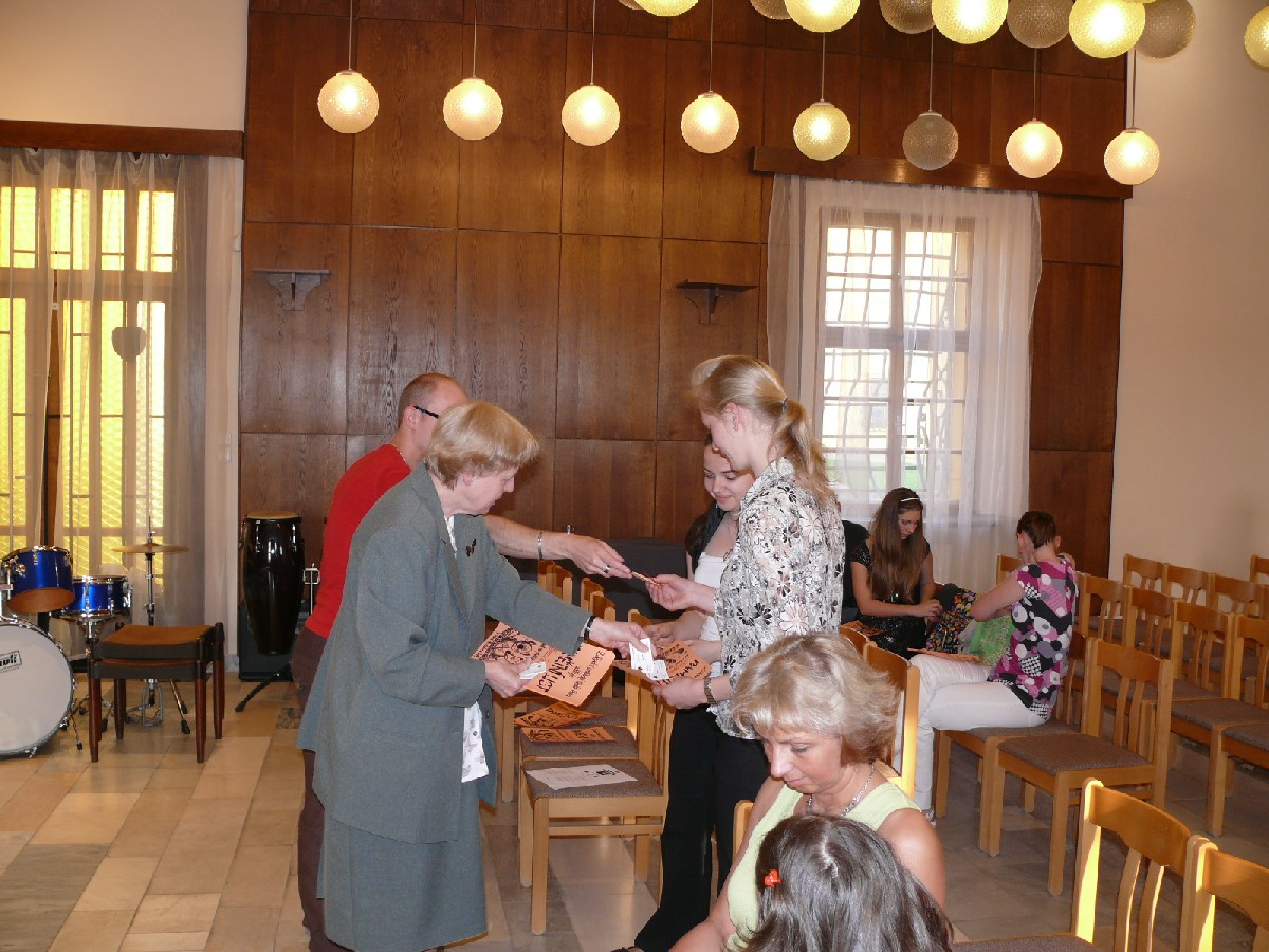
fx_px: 1283
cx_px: 634
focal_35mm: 35
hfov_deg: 52.6
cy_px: 476
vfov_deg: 40.7
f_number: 2.8
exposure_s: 1/30
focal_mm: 7.4
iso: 100
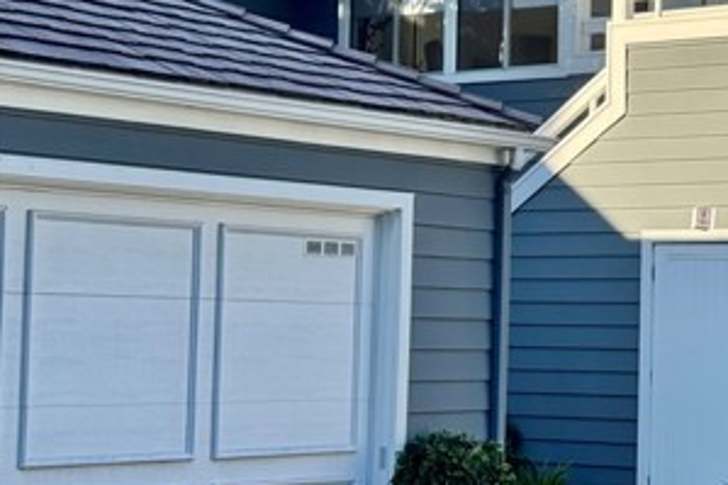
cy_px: 200
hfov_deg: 18.5
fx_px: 2162
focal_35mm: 107
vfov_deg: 12.8
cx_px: 774
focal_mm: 6.76
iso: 64
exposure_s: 1/2415
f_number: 1.78
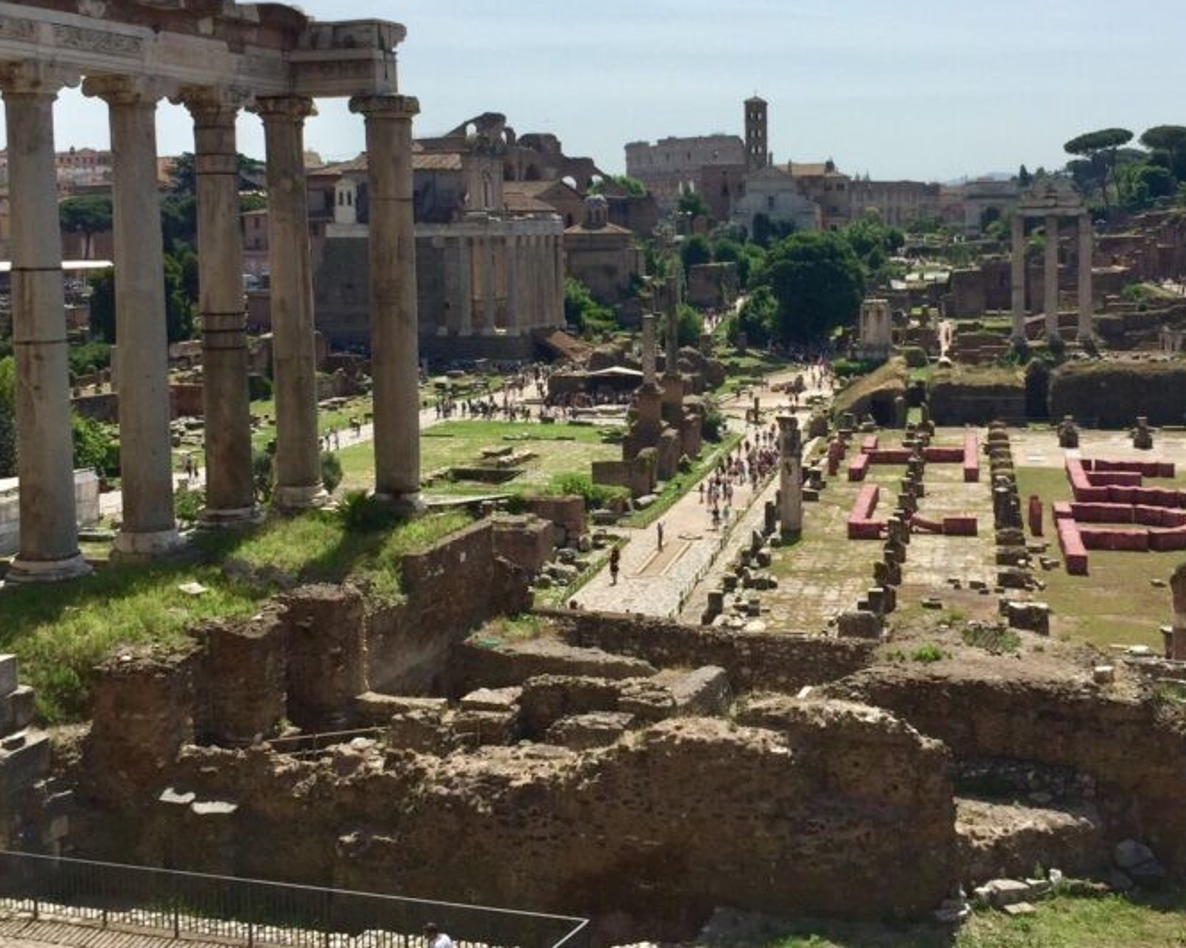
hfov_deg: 40.3
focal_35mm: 46
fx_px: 1615
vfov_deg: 32.5
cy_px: 330
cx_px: 628
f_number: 2.2
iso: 32
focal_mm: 4.15
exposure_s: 1/3049
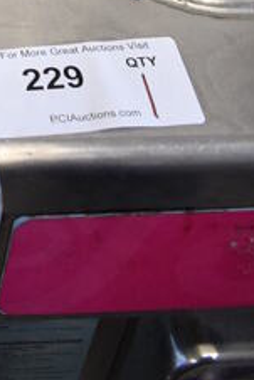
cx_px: -219
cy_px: -277
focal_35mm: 109
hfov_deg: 11.6
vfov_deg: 16.2
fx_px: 1152
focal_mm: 18
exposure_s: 1/125
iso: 900
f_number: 3.5
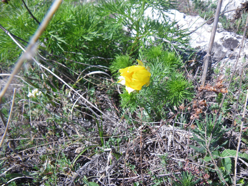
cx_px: 124
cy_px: 93
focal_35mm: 28
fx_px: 201
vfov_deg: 49.7
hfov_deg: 63.4
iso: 50
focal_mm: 5
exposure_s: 1/160
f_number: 4.2
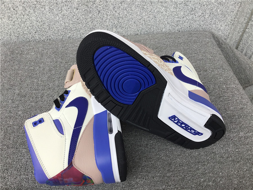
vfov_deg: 45.4
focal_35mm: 31
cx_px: 126
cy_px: 95
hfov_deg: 58.4
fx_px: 227
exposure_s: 1/166
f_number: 2.4
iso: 25
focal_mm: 3.3
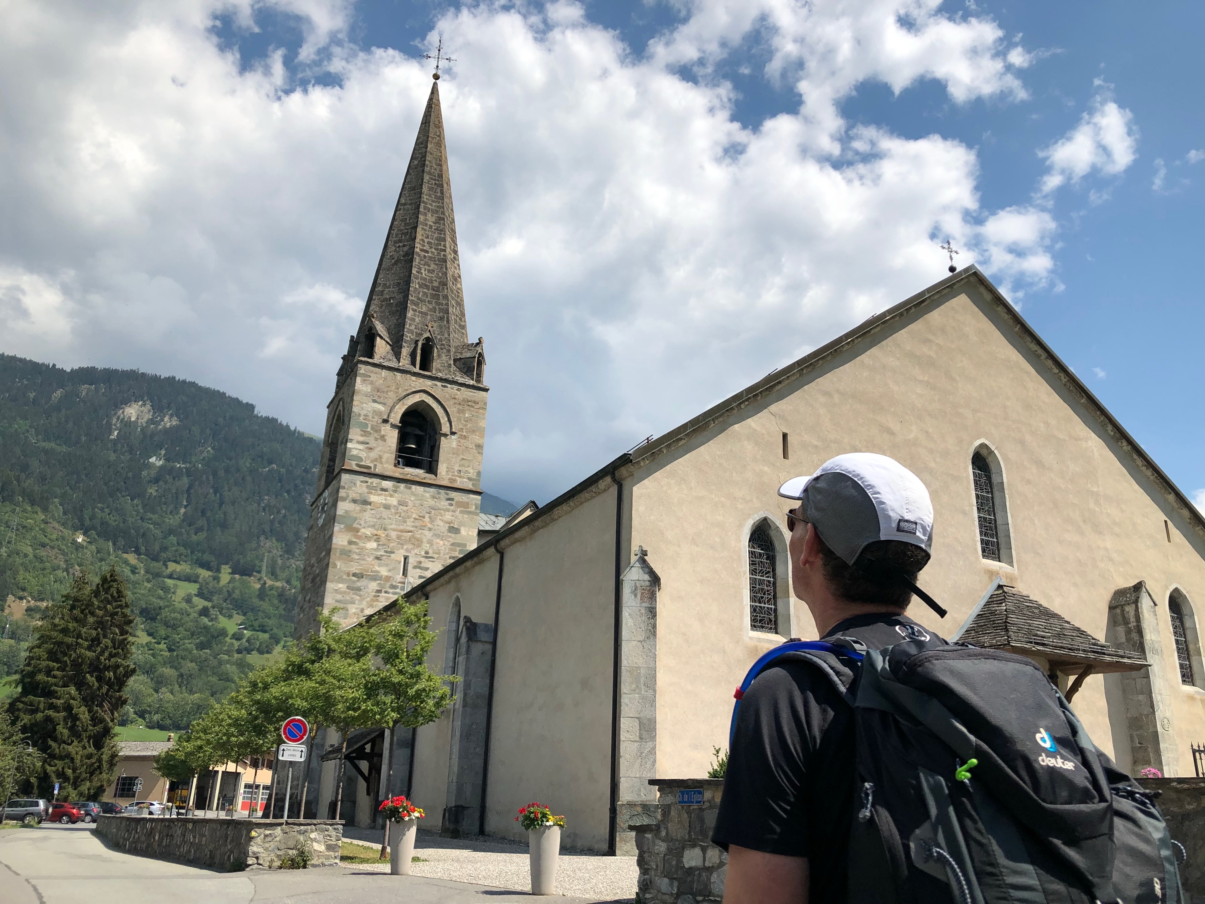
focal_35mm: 28
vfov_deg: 49.7
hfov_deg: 63.4
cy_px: 452
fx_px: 975
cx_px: 602
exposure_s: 1/3745
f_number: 1.8
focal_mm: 4
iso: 25
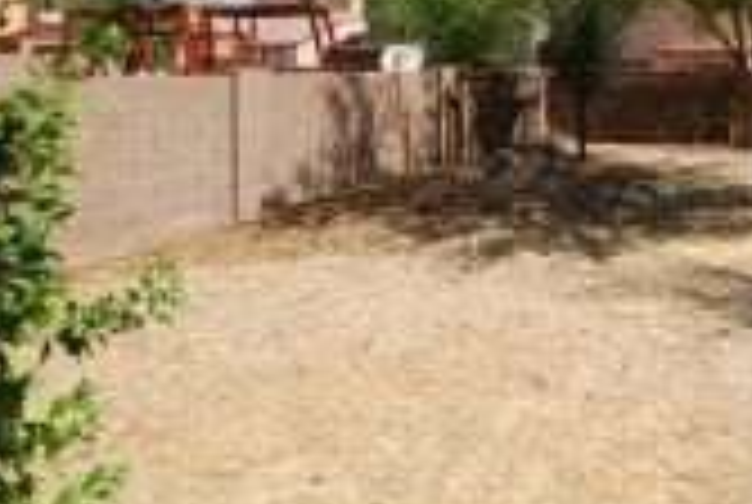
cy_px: 68
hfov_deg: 47.1
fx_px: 753
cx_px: 693
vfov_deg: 35.2
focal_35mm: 36
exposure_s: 1/200
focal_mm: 10
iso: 100
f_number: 8
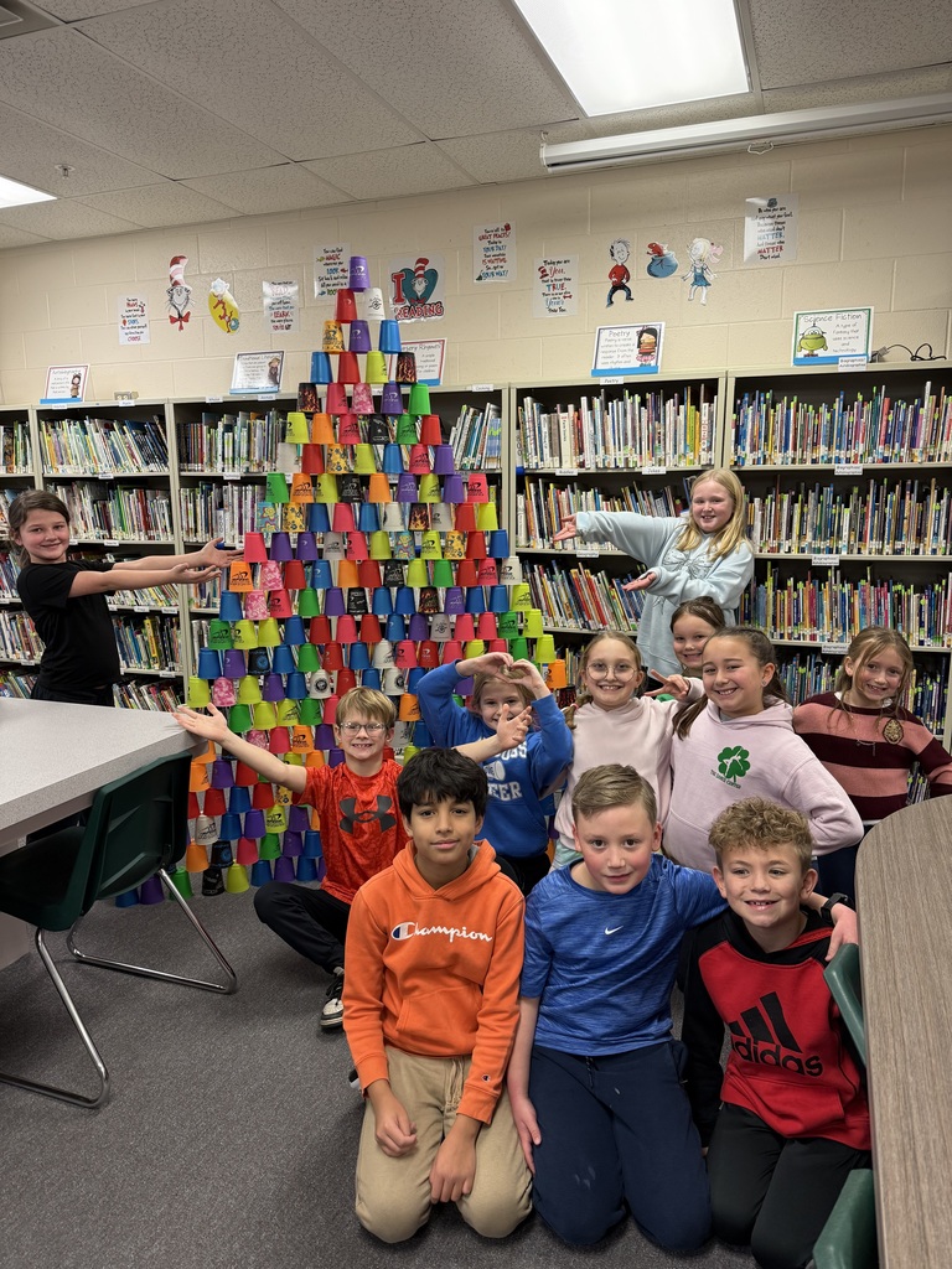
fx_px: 880
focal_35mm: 24
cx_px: 476
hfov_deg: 56.8
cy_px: 634
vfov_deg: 71.6
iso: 200
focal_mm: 6.76
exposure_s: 1/120
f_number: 1.78
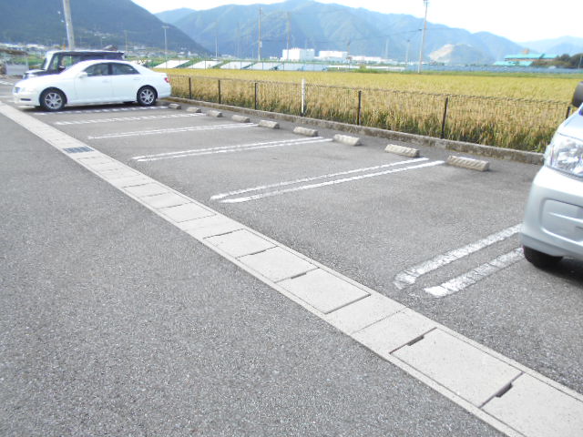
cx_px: 292
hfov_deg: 67.3
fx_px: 438
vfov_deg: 53.1
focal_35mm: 26
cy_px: 218
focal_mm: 4.6
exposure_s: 1/250
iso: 100
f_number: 3.2
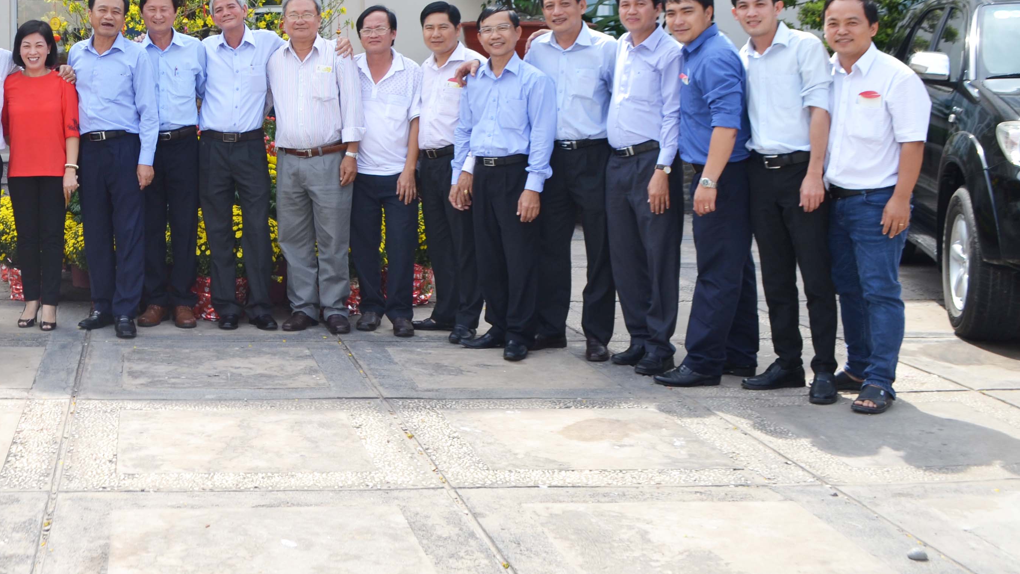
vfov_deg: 21.9
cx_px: 181
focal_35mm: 53
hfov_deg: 37.5
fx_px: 1434
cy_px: 23
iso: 100
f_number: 6.3
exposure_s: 1/160
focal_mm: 20
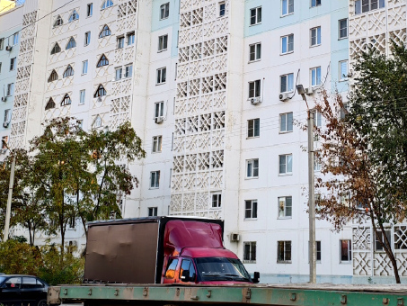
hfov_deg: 29.1
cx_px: 281
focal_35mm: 66
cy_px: 51
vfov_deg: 21.9
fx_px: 776
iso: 71
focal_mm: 6.54
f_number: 1.57
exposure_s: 1/185
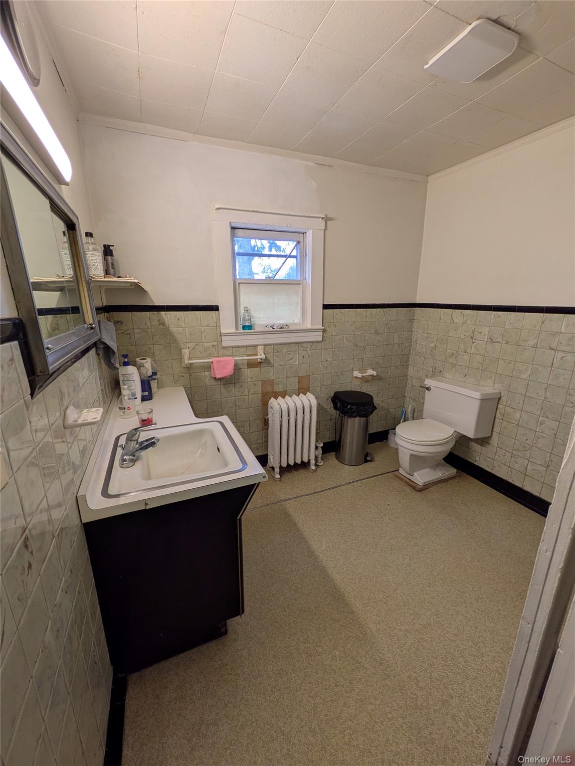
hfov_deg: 85.7
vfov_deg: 102.0
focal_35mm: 14
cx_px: 288
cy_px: 383
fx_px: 310
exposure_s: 1/40
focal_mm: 1.83
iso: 55
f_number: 2.2
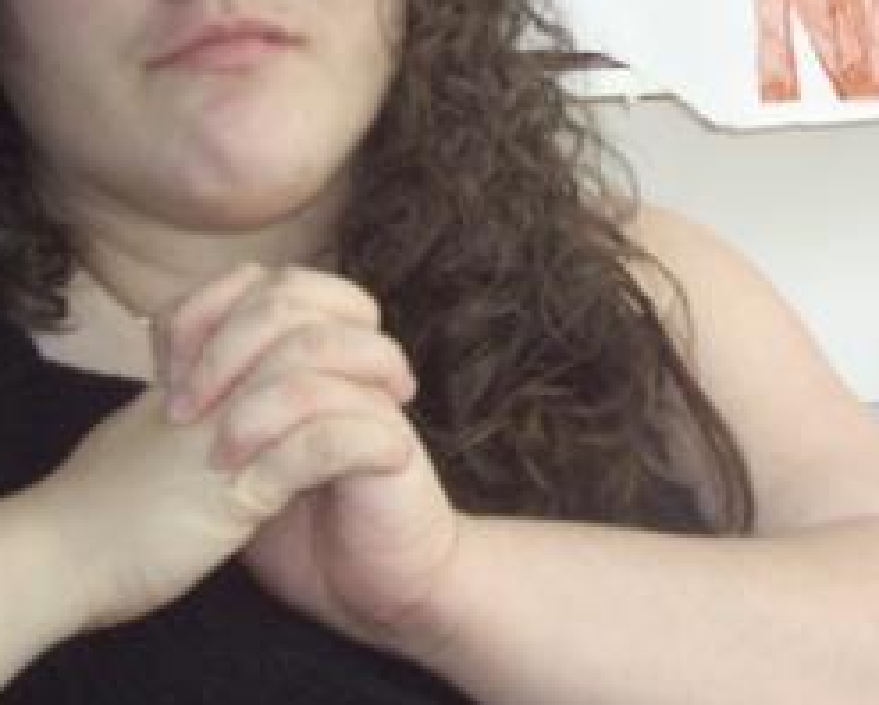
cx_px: 886
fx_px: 2499
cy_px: 224
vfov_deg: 16.0
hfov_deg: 19.4
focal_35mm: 96
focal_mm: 7.9
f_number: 2.8
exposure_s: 1/40
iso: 200
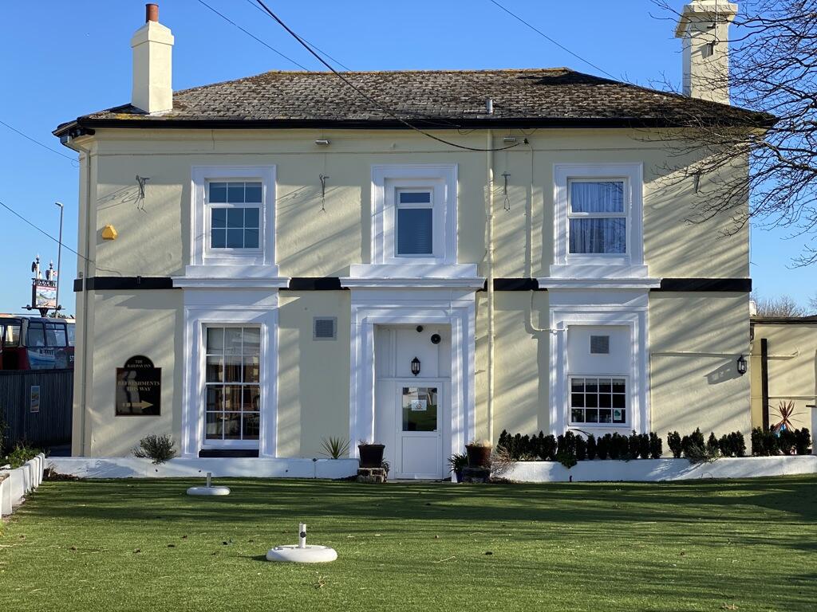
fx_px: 1227
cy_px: 306
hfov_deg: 36.8
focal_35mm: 52
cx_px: 408
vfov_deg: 28.0
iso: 20
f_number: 2
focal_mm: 6
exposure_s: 1/978
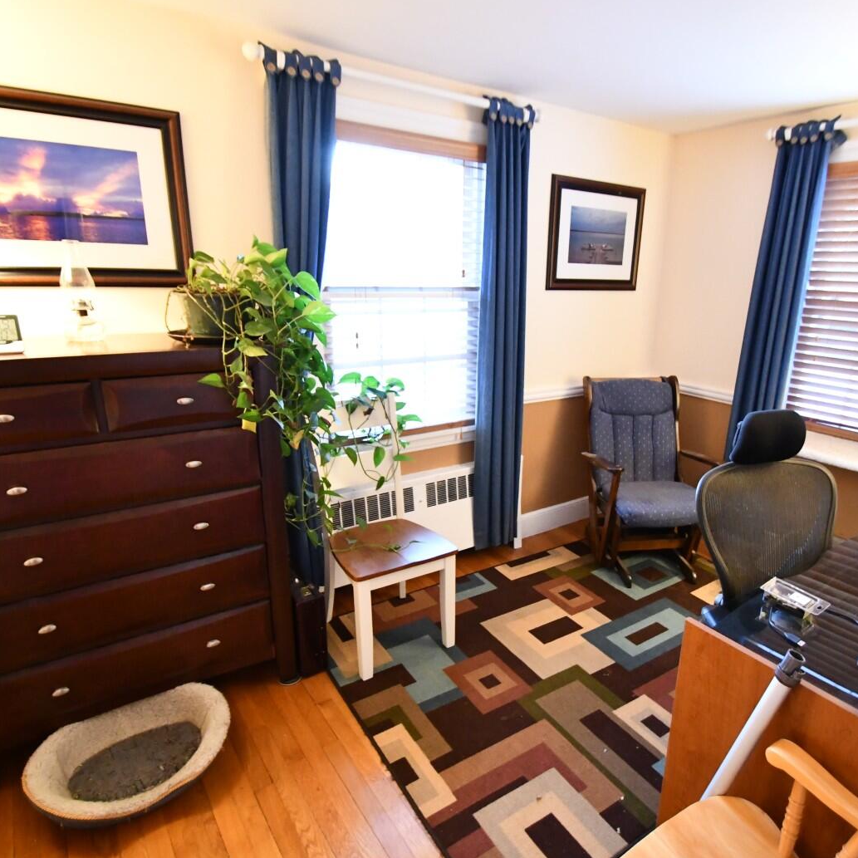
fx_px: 561
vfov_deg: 74.8
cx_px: 498
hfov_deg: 74.3
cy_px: 431
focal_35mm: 20
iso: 5600
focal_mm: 10
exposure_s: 1/60
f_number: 3.5
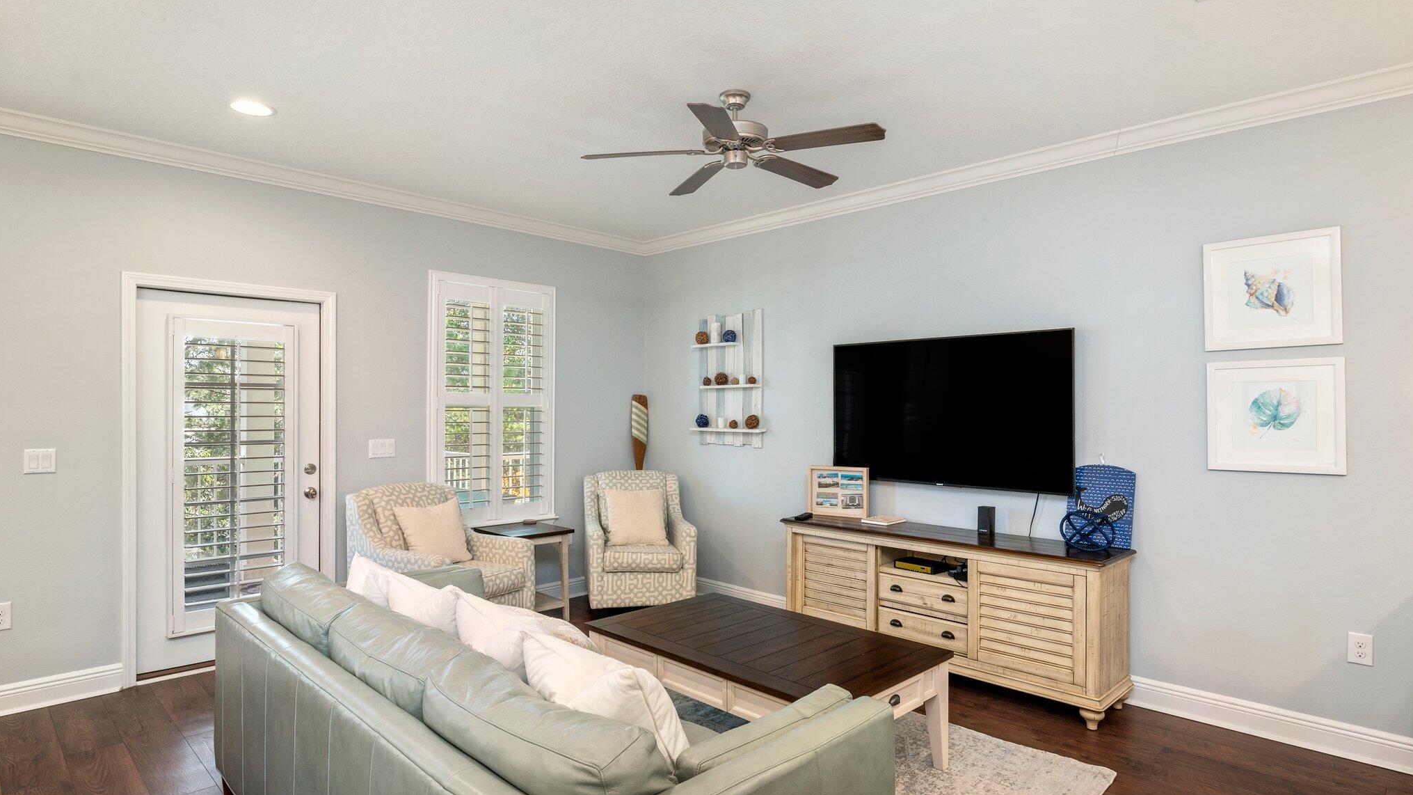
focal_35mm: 20
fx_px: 732
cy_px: 425
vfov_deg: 57.0
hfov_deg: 88.0
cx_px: 709
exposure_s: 1/8
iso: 500
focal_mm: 18.5
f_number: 9
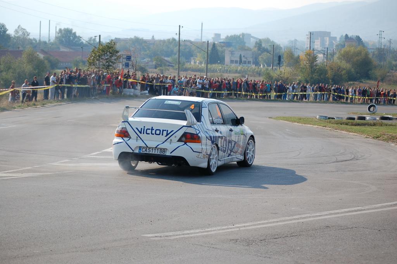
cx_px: 198
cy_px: 132
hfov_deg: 24.6
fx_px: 909
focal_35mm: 82
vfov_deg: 16.5
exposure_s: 1/1000
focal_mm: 55
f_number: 4.5
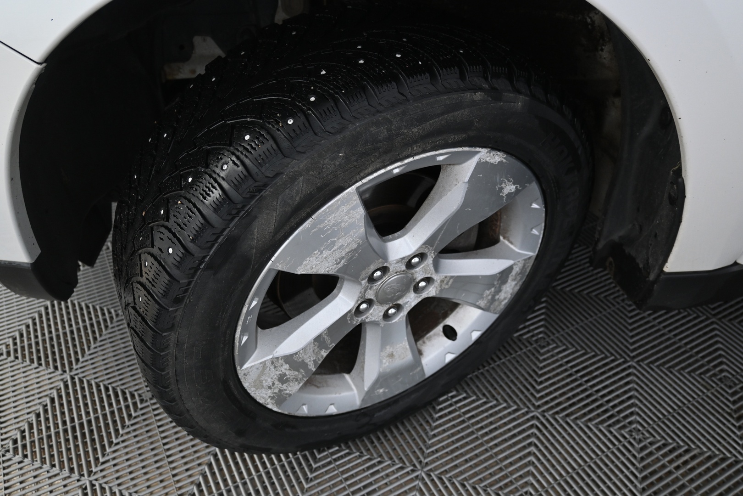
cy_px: 248
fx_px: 588
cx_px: 372
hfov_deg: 64.6
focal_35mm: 28
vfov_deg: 45.7
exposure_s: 1/30
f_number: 3.8
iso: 640
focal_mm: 19
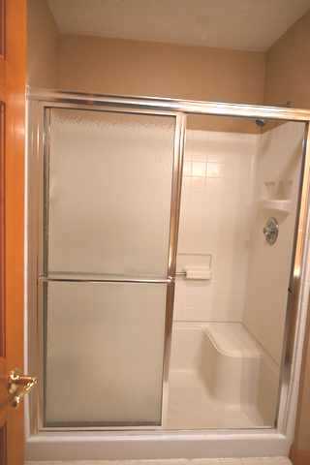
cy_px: 232
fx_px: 310
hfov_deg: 53.1
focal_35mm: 24
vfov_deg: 73.7
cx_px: 155
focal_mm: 16
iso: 1800
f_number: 3.5
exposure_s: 1/125
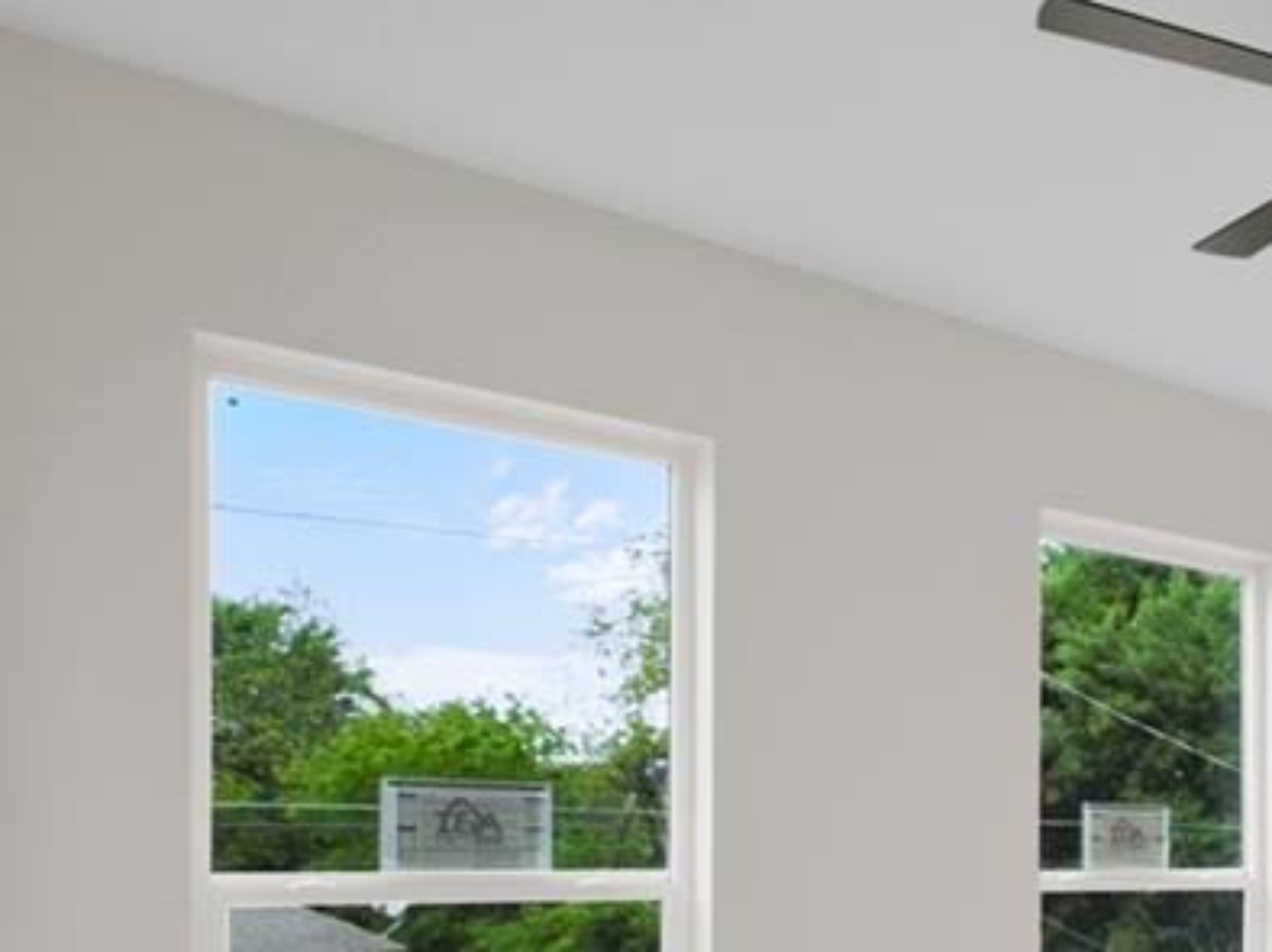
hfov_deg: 37.9
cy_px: 839
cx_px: 1524
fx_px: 1350
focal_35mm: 37
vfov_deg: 36.7
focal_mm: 14.7
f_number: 9
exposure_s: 1/20
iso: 640
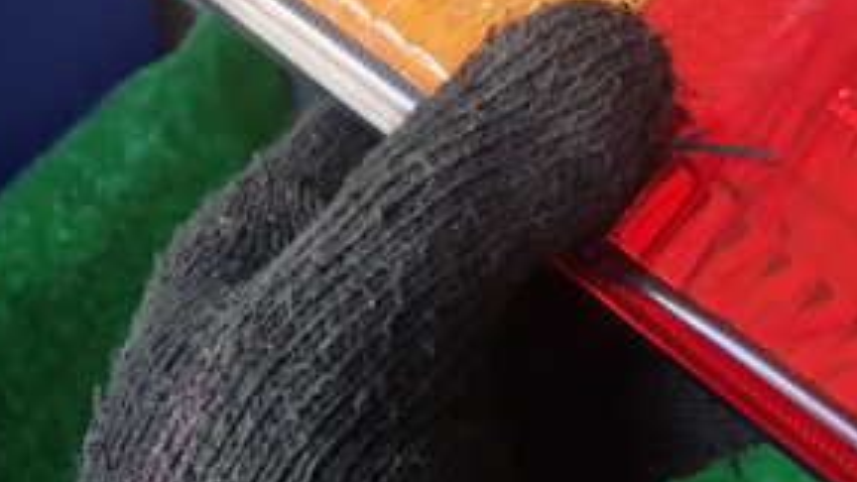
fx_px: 1545
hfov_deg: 29.1
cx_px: 851
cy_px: -125
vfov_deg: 16.8
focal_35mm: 68
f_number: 2.3
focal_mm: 5.4
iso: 125
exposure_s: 1/60
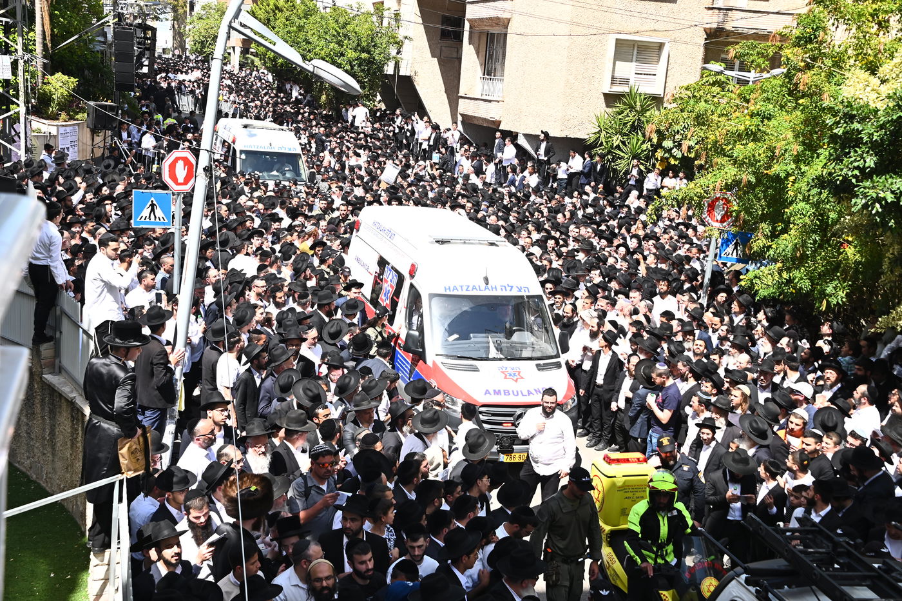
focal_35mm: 45
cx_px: 451
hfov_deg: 43.6
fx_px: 1127
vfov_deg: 29.8
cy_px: 300
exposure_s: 1/160
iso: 320
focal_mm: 45
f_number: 11
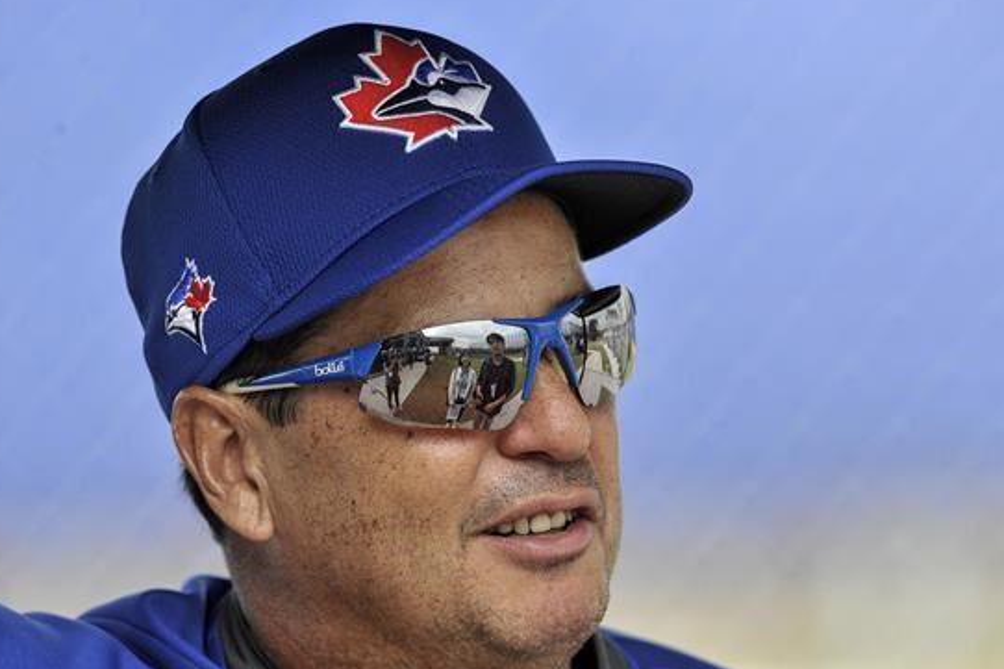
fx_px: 13382
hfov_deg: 4.3
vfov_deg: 2.9
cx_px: 545
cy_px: 388
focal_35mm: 480
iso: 640
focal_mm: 400
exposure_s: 1/1250
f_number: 4.5
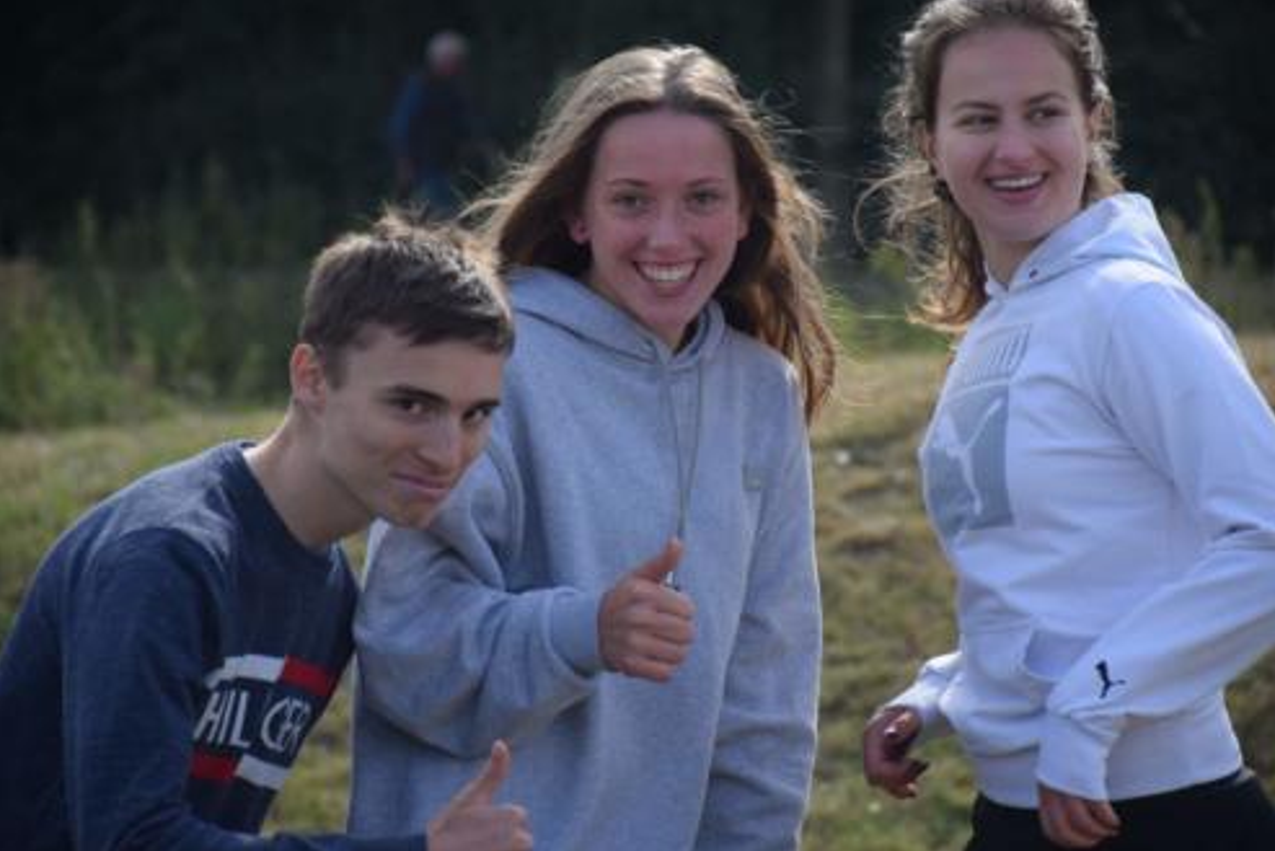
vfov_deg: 6.5
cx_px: 641
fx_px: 7546
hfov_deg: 9.7
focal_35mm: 213
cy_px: 424
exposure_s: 1/1000
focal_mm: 140
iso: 500
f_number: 5.6
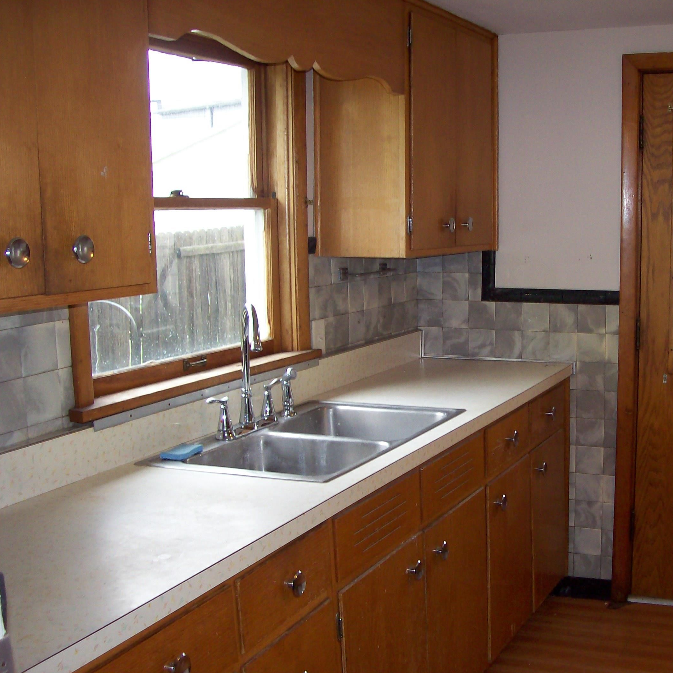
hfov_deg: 38.7
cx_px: 447
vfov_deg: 39.2
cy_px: 338
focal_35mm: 43
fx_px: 946
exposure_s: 1/64
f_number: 2.7
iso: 80
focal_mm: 6
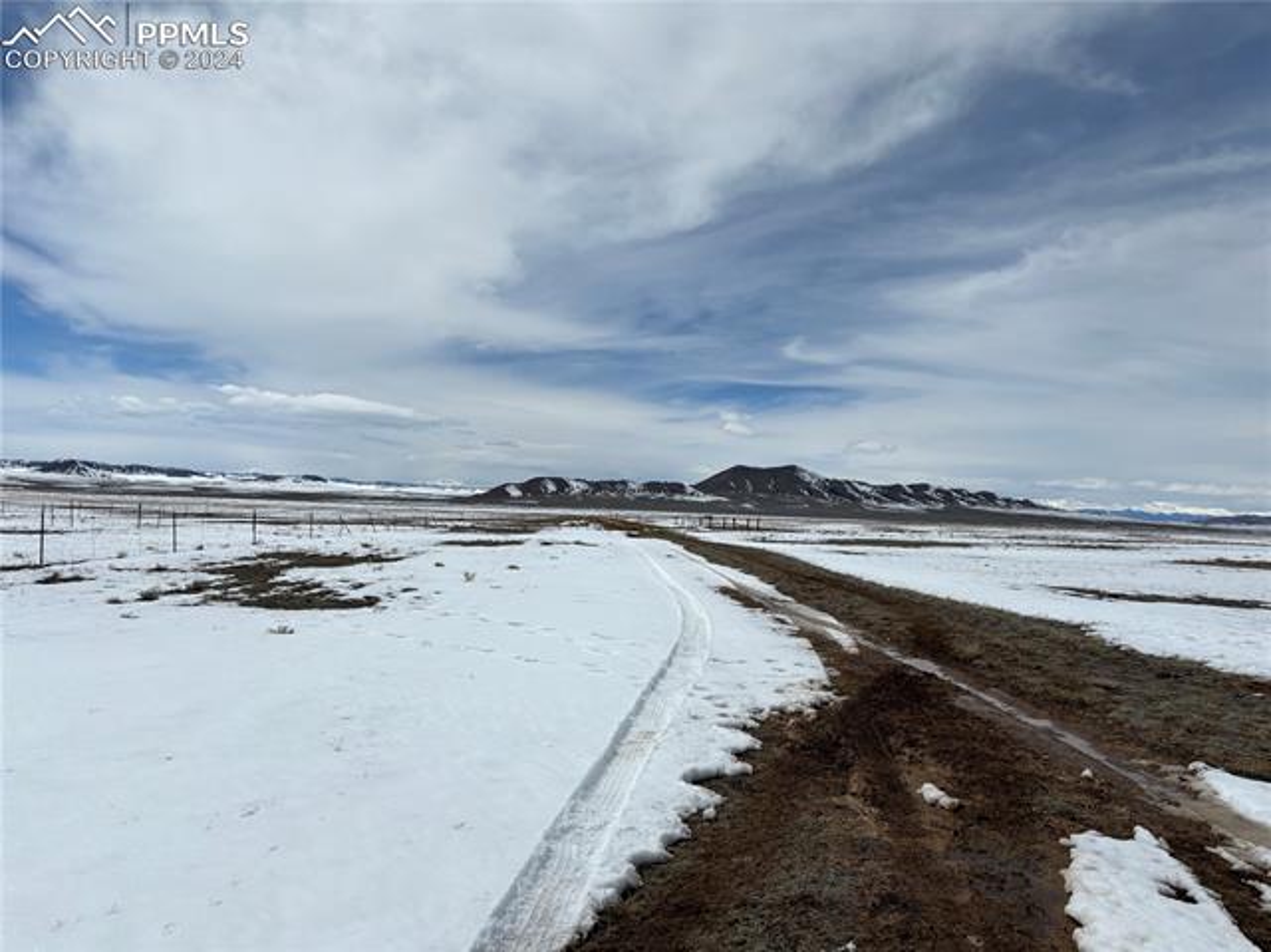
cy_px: 476
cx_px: 636
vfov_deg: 53.0
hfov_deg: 67.3
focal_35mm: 26
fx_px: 954
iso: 50
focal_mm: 5.96
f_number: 1.6
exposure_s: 1/18868
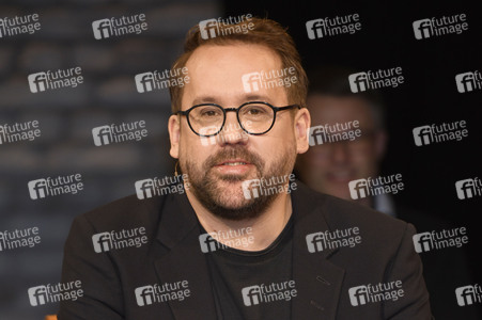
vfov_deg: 6.9
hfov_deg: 10.3
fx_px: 2676
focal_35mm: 200
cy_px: 160
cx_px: 241
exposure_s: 1/250
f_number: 4
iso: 1000
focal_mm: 200
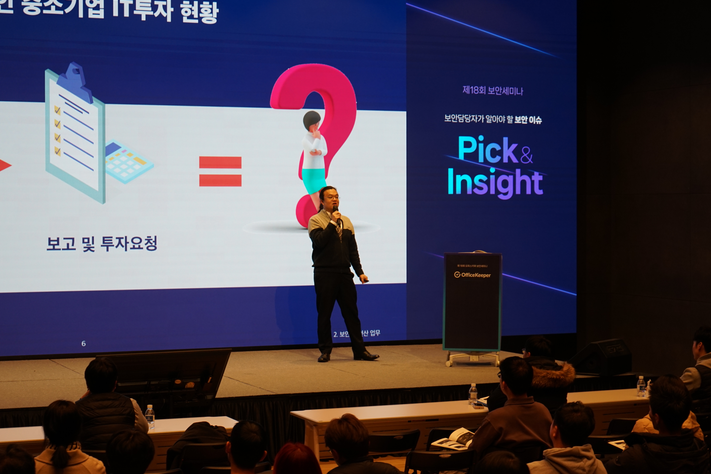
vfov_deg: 18.7
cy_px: 239
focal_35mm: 73
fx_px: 1442
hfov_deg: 27.7
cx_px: 350
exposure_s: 1/80
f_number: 5.6
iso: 640
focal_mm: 70
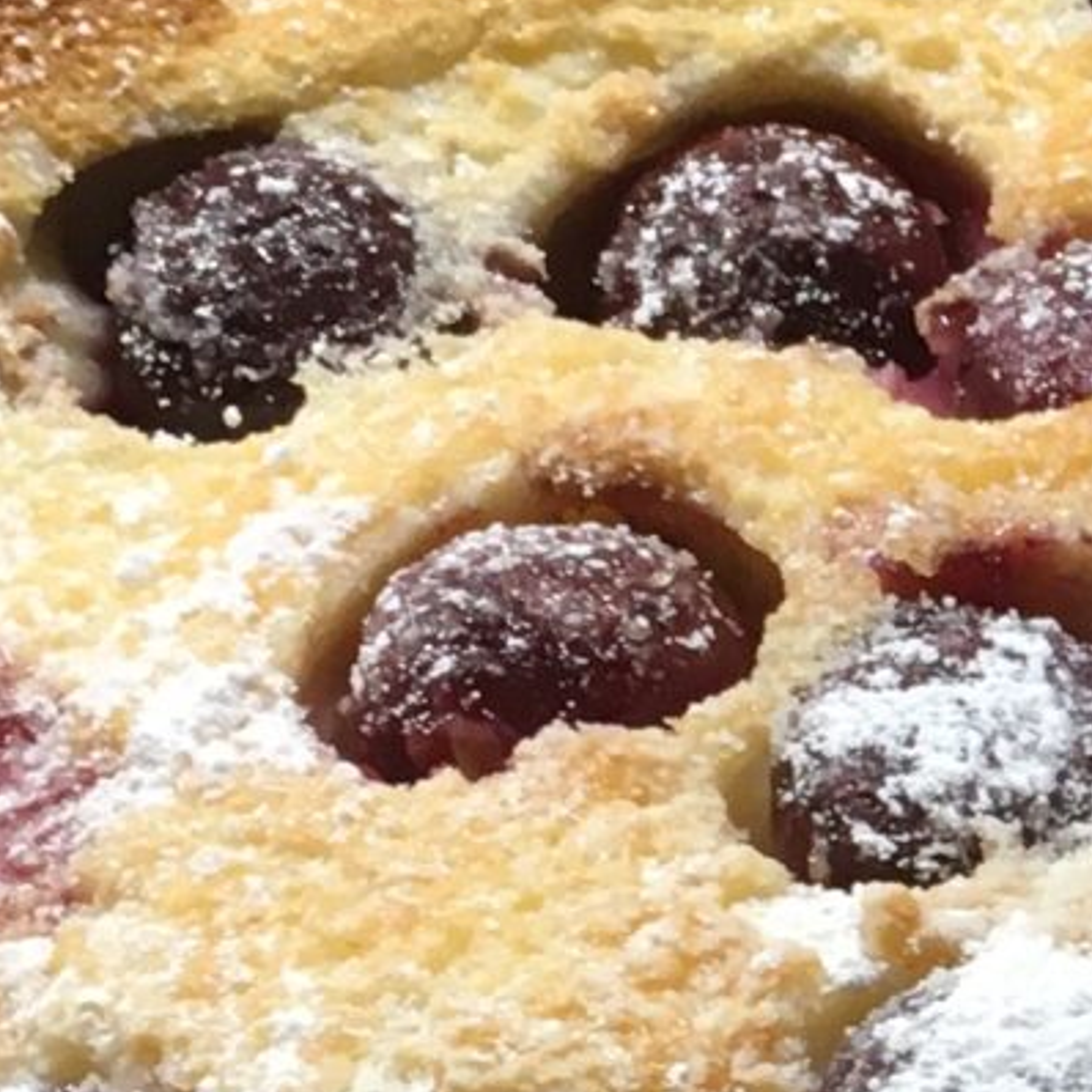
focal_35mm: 165
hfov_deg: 9.7
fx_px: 5889
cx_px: 2343
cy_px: 1281
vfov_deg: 10.4
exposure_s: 1/30
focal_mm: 4.15
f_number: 2.2
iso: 50
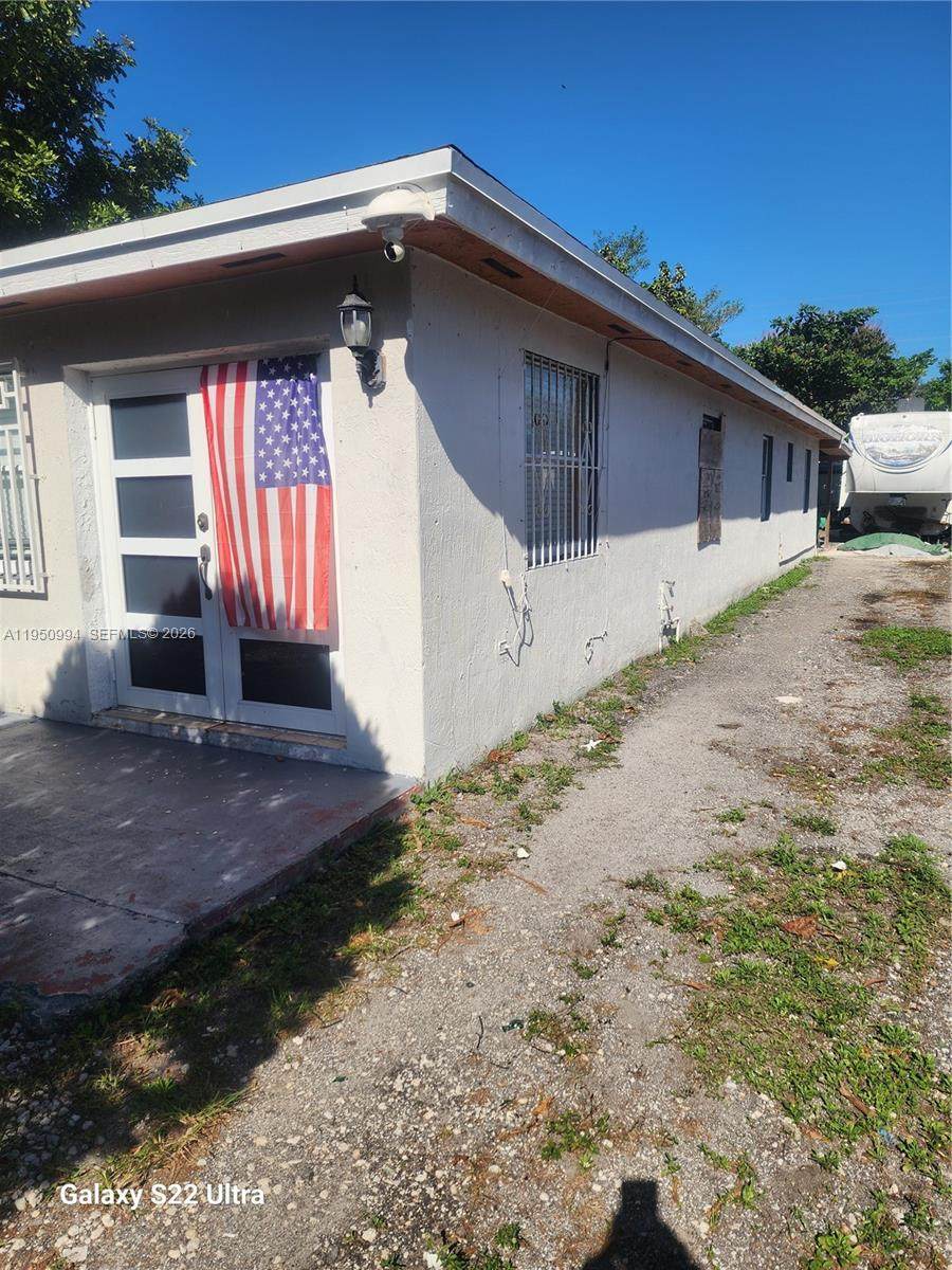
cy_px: 635
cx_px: 476
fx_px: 843
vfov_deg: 73.9
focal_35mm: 23
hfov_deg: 58.9
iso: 12
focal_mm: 6.4
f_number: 1.8
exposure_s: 1/1597
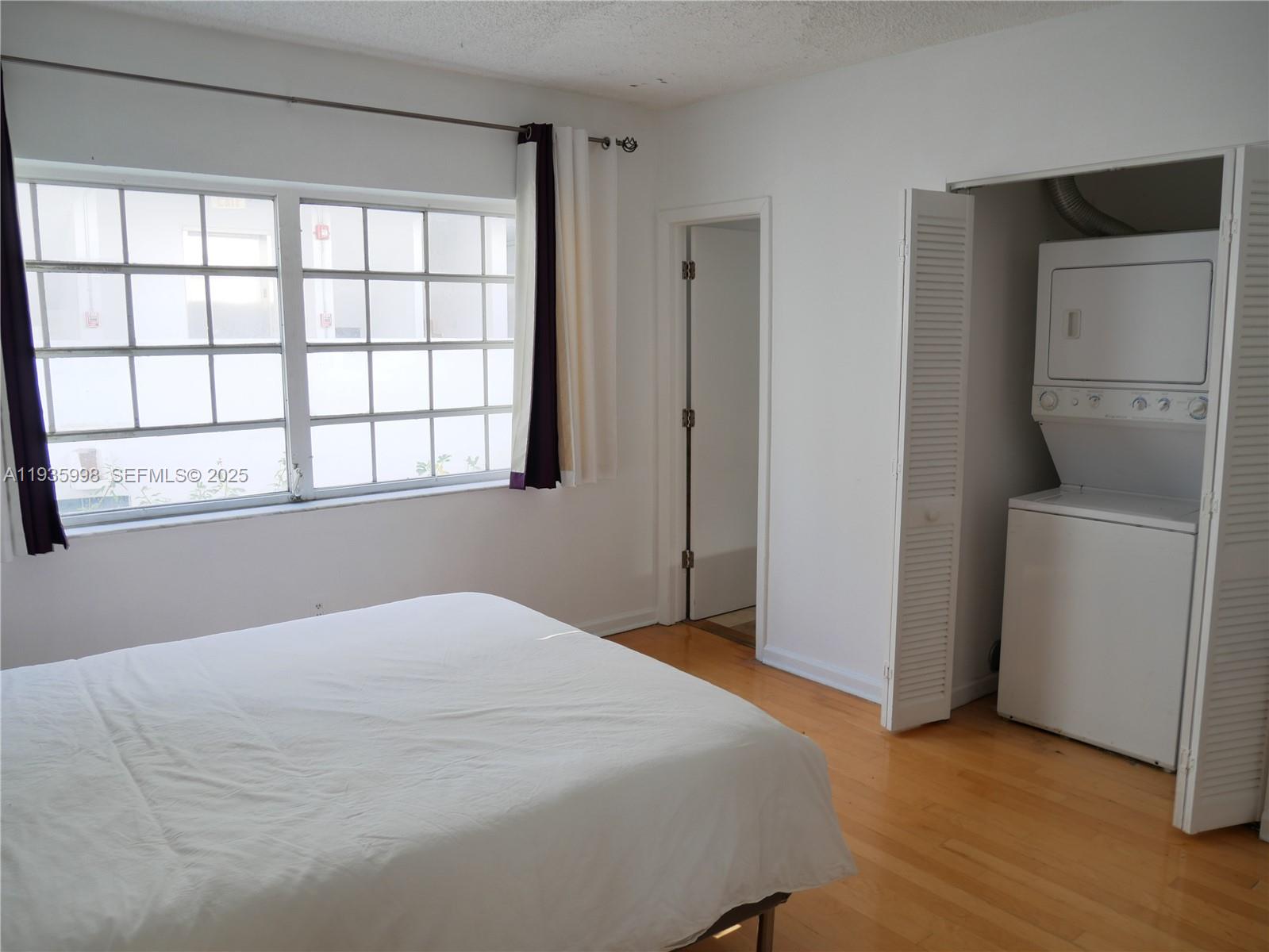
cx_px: 634
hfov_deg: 71.6
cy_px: 476
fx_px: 880
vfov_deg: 56.8
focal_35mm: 24
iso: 250
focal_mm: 12
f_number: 3.5
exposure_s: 1/60
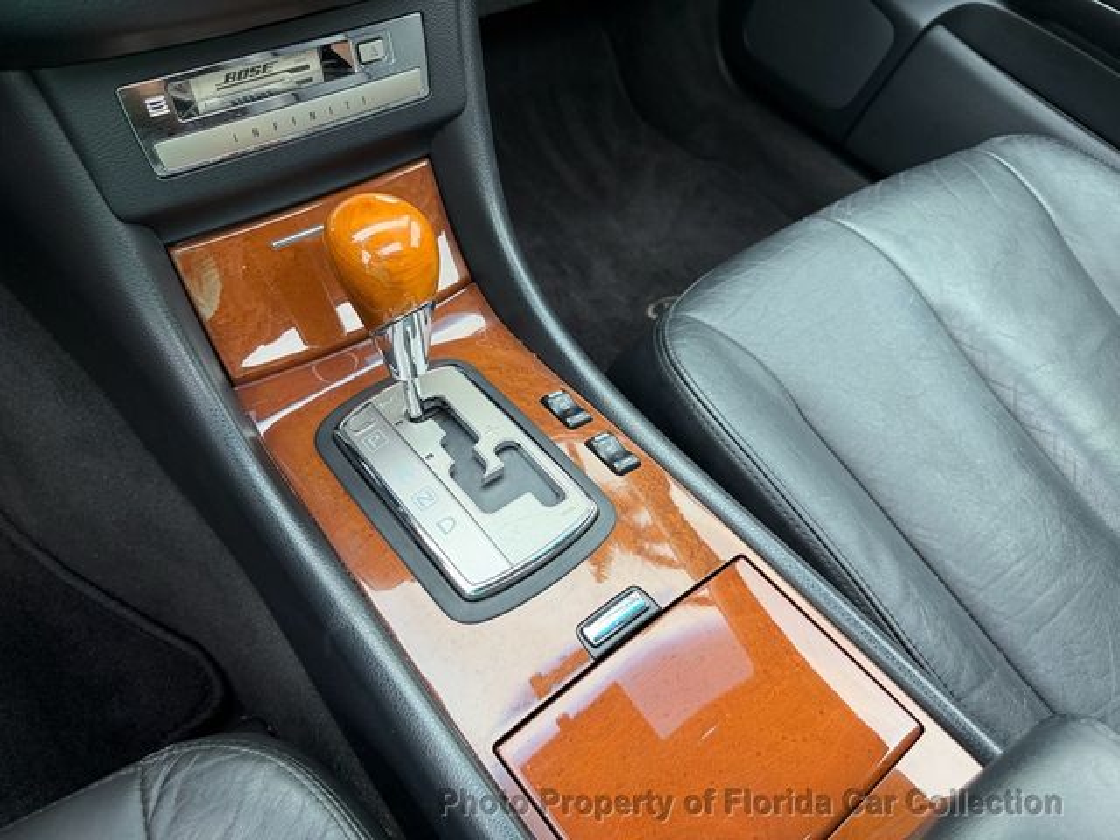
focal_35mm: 24
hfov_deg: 71.6
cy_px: 420
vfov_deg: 56.8
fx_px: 777
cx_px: 560
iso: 200
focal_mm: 6.76
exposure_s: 1/80
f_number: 1.78
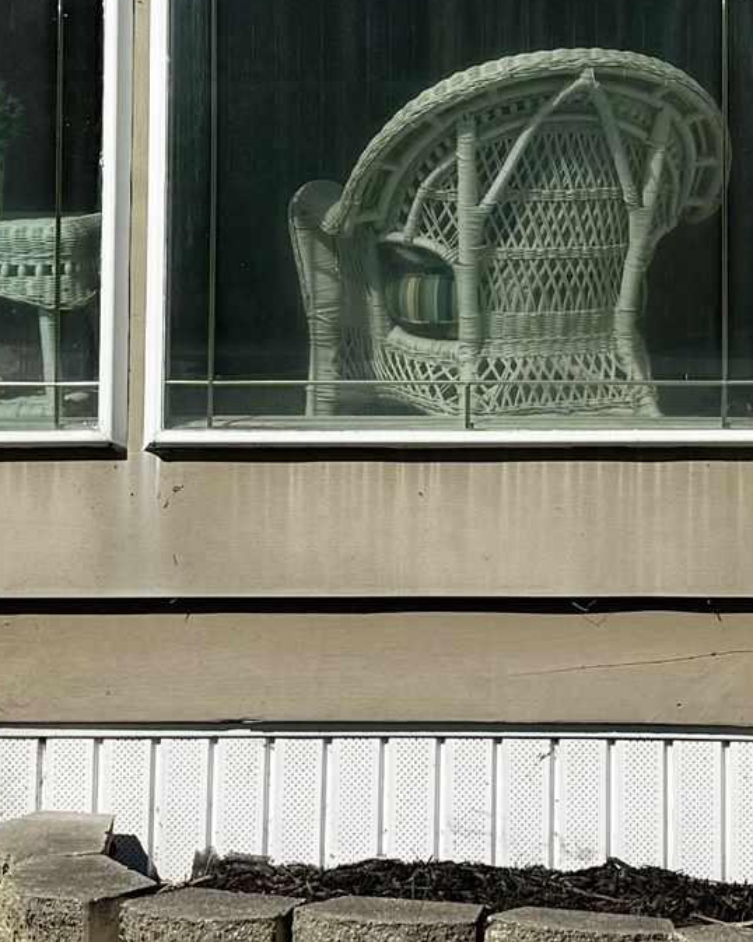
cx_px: 766
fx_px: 2982
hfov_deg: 14.2
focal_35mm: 107
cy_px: -64
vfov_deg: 17.4
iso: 80
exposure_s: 1/14286
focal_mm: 6.76
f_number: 1.78
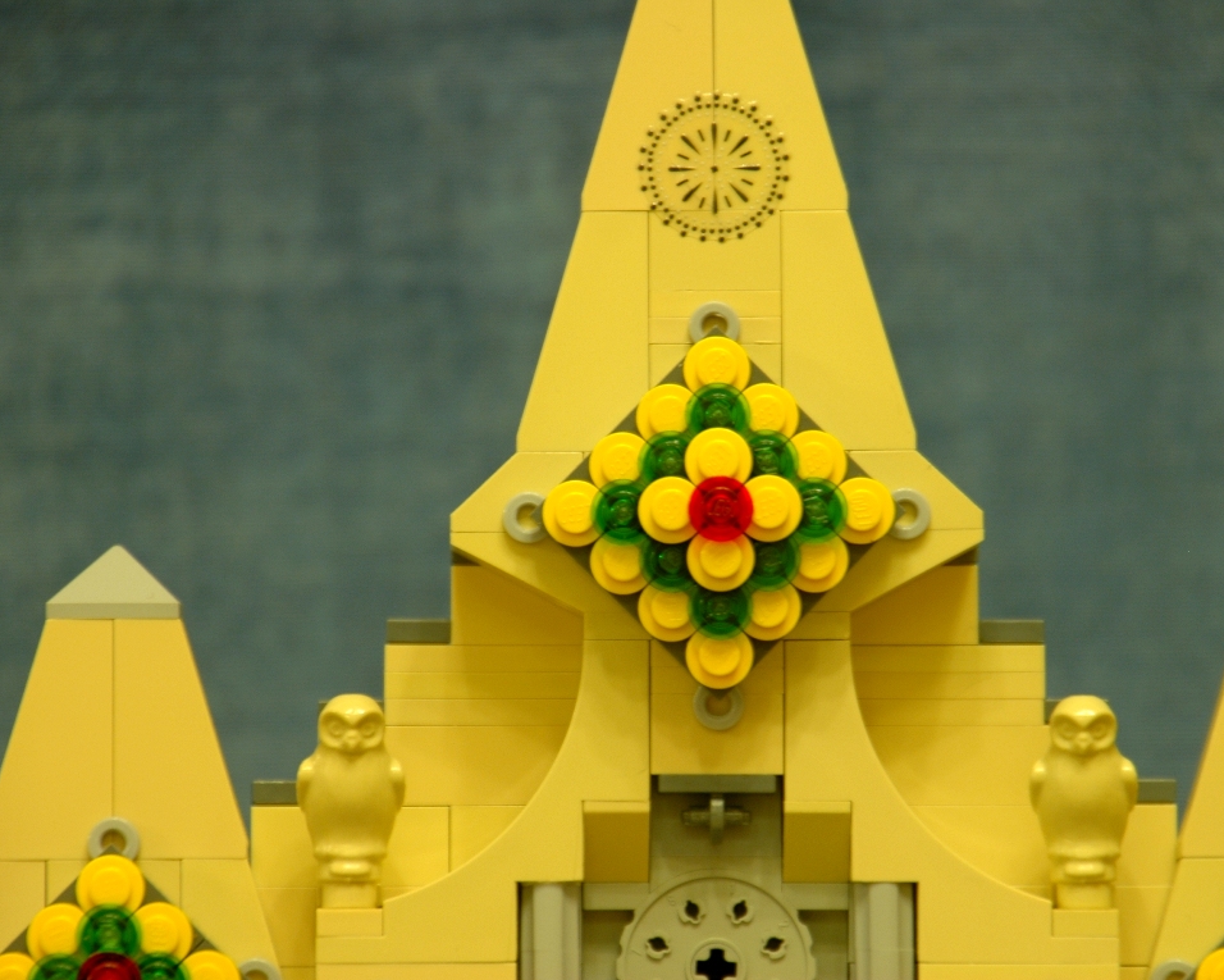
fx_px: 16629
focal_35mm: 459
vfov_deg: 3.4
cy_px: 489
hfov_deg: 4.2
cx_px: 704
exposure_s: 1/3
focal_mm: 270
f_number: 6.3
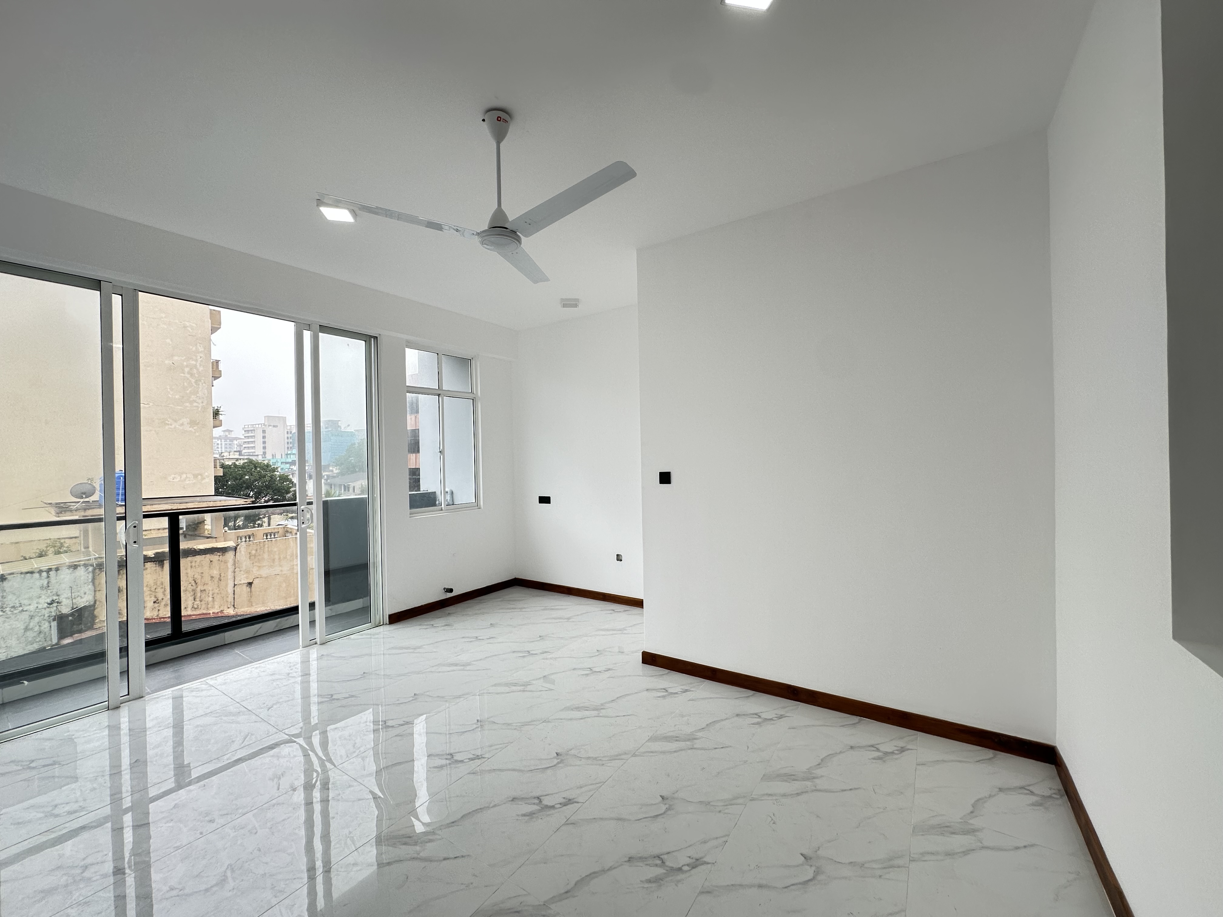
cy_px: 458
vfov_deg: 85.7
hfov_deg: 102.1
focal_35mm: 14
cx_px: 612
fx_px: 495
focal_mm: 2.22
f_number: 2.2
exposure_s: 1/105
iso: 40
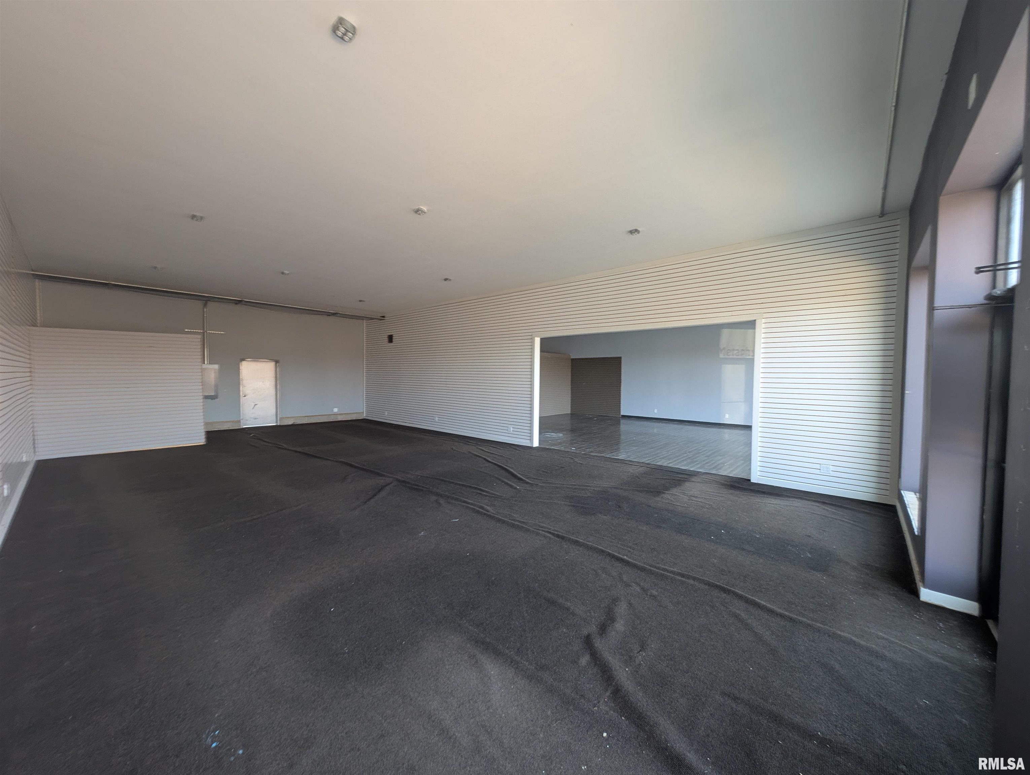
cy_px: 388
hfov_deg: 110.5
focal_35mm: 12
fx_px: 358
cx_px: 515
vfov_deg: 94.6
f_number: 1.95
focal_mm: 2.23
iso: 50
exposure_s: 1/23.8
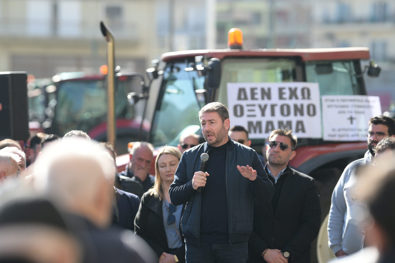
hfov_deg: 15.0
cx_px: 197
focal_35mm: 137
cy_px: 133
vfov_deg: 10.0
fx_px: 1503
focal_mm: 135
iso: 1400
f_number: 2.2
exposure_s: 1/13000
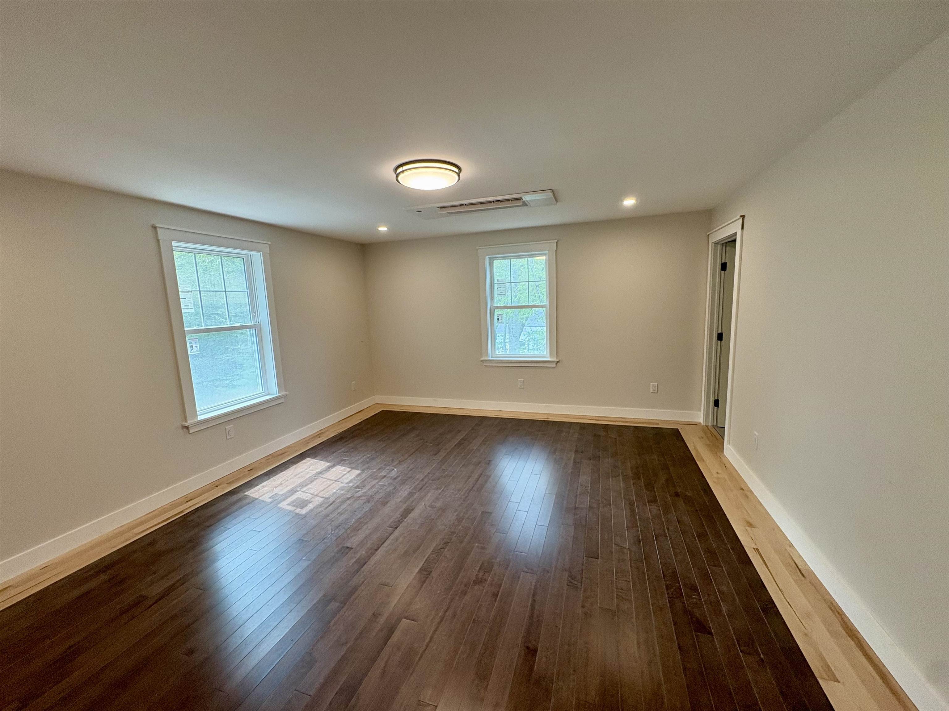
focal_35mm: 14
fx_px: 384
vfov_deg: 85.7
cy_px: 356
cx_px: 474
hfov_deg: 102.1
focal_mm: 2.22
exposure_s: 1/120
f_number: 2.2
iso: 160
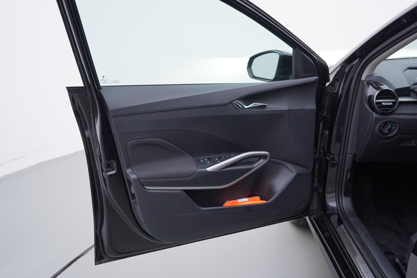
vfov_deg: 36.9
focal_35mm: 36
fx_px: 417
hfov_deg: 53.1
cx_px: 208
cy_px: 139
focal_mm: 24
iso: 125
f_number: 3.5
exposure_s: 1/60
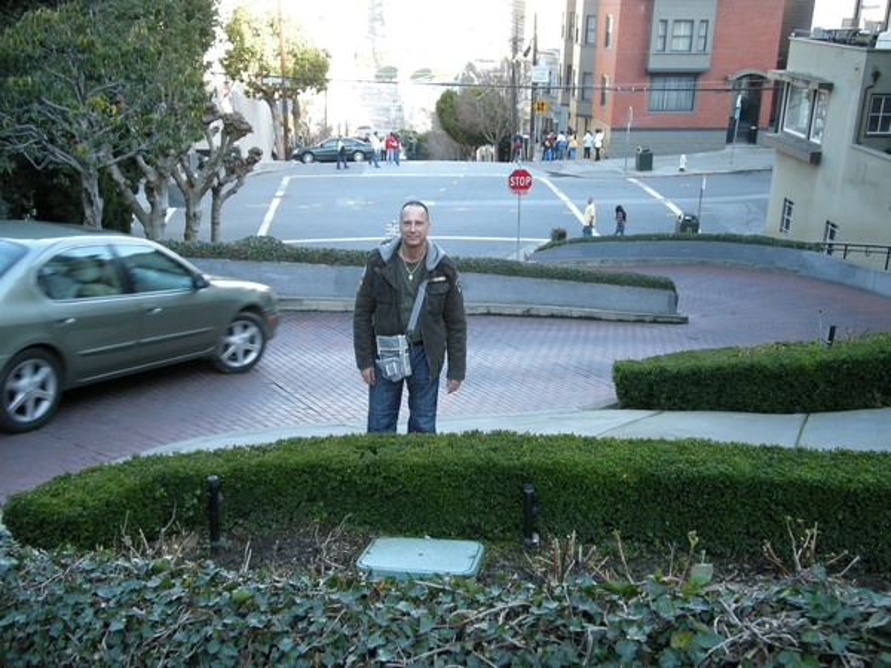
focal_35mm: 37
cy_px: 334
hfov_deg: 50.1
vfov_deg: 38.7
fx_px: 952
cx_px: 446
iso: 69
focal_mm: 7.9
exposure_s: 1/45.8
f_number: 2.8
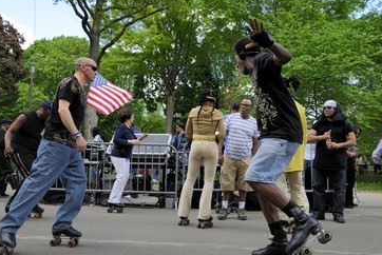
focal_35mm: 37
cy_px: 133
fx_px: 393
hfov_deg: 51.8
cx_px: 206
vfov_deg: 36.0
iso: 400
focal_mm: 32
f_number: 5.6
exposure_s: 1/400
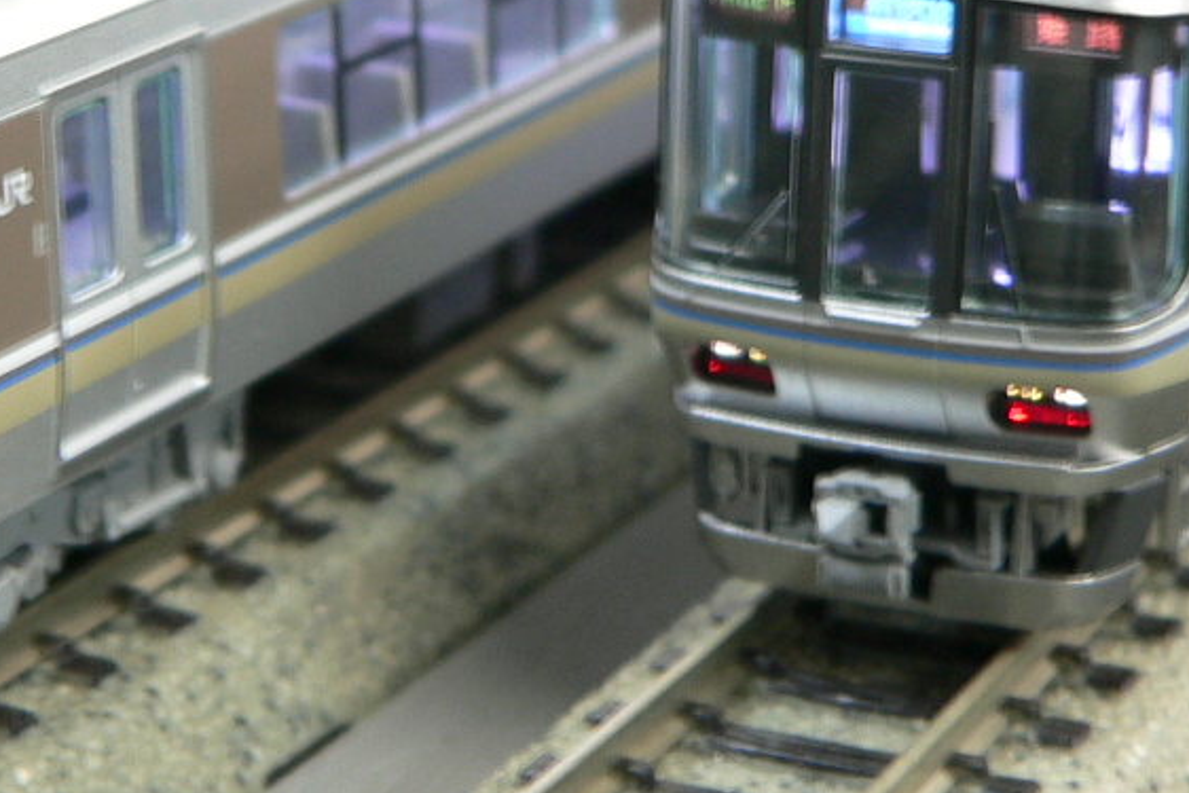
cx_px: 463
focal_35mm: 109
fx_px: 3601
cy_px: 140
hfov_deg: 18.7
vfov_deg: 12.5
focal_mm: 7.6
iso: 100
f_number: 2.8
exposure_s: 1/5
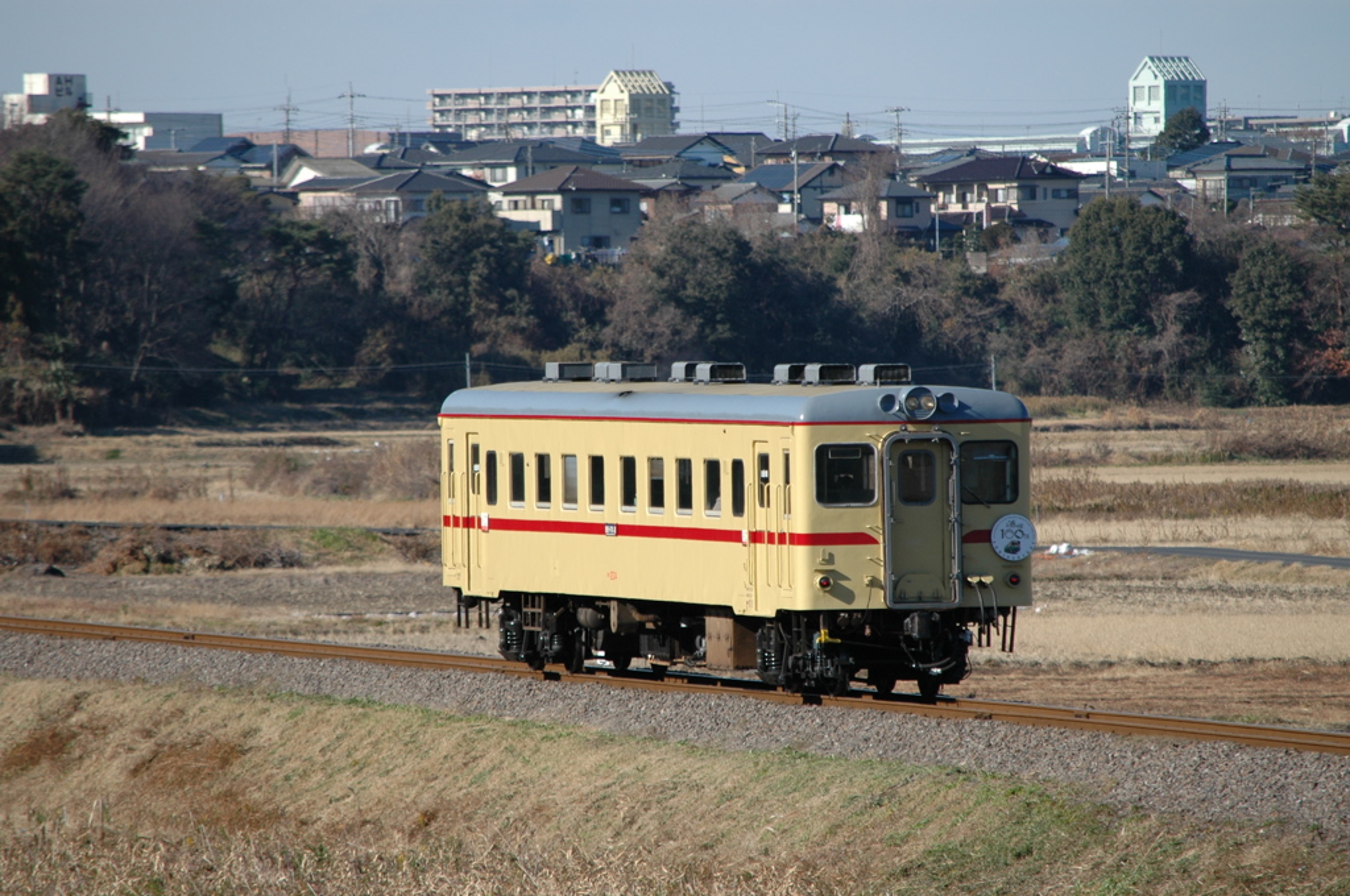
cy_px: 448
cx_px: 675
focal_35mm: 450
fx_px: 16853
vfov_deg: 3.0
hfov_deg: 4.6
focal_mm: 300
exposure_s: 1/640
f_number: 7.1
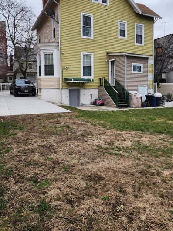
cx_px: 103
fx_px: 193
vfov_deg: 61.2
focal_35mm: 29
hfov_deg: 48.0
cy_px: 94
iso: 12
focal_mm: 6.4
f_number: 1.8
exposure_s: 1/437
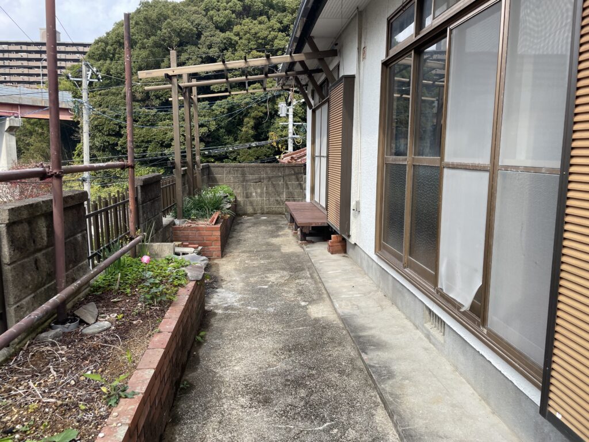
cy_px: 221
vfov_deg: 53.1
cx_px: 294
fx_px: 442
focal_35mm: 26
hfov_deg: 67.3
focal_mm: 4.2
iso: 32
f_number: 1.6
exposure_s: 1/725
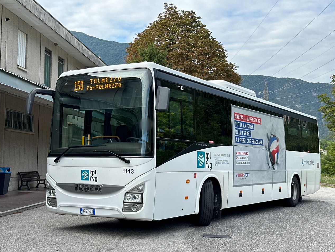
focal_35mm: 49
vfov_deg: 29.7
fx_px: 474
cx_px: 168
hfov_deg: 38.9
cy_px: 124
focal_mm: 6.86
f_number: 1.8
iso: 64
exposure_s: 1/1100
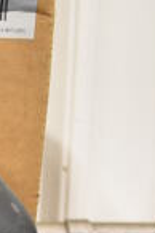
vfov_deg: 11.0
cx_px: -243
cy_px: 484
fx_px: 1094
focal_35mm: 169
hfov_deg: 7.5
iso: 1600
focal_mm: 18
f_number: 3.5
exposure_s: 1/125
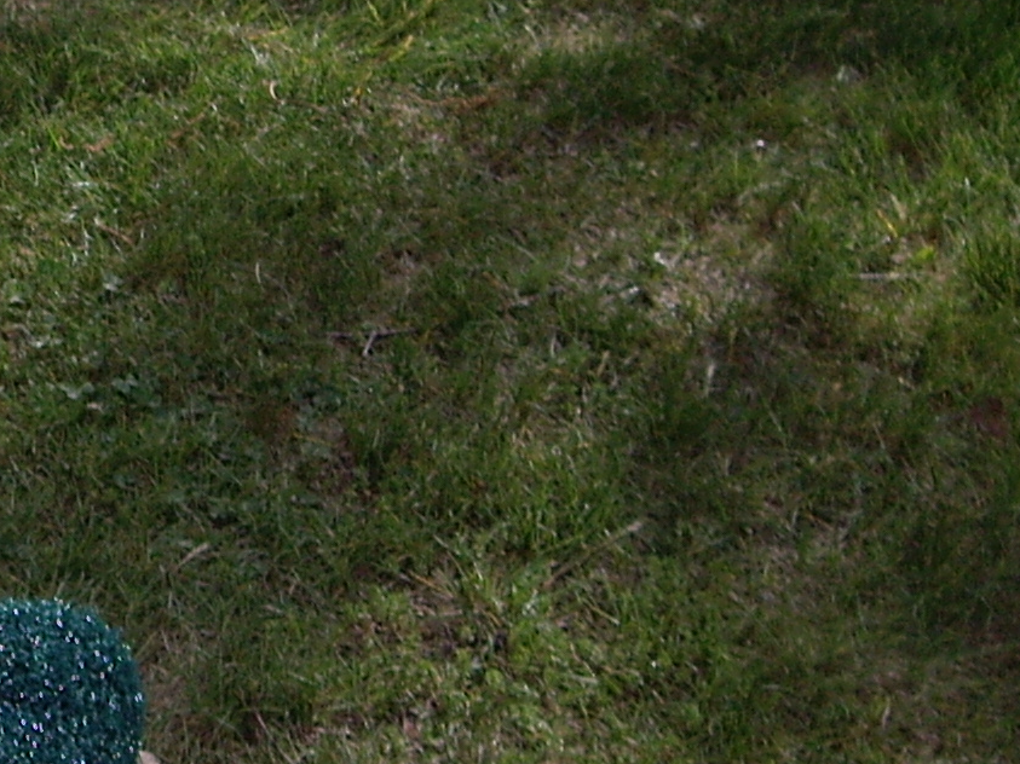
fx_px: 3742
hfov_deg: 15.0
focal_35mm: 127
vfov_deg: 11.6
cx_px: -211
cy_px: 125
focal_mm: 6.2
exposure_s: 1/250
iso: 64
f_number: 4.3
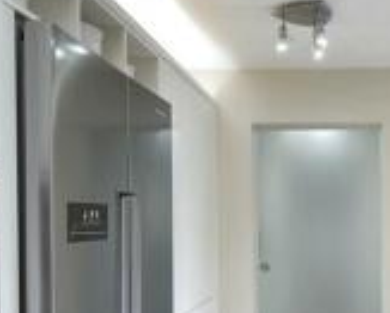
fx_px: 474
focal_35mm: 41
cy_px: 228
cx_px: 342
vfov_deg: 35.9
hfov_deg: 41.6
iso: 100
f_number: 4.5
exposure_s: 1/15
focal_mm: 10
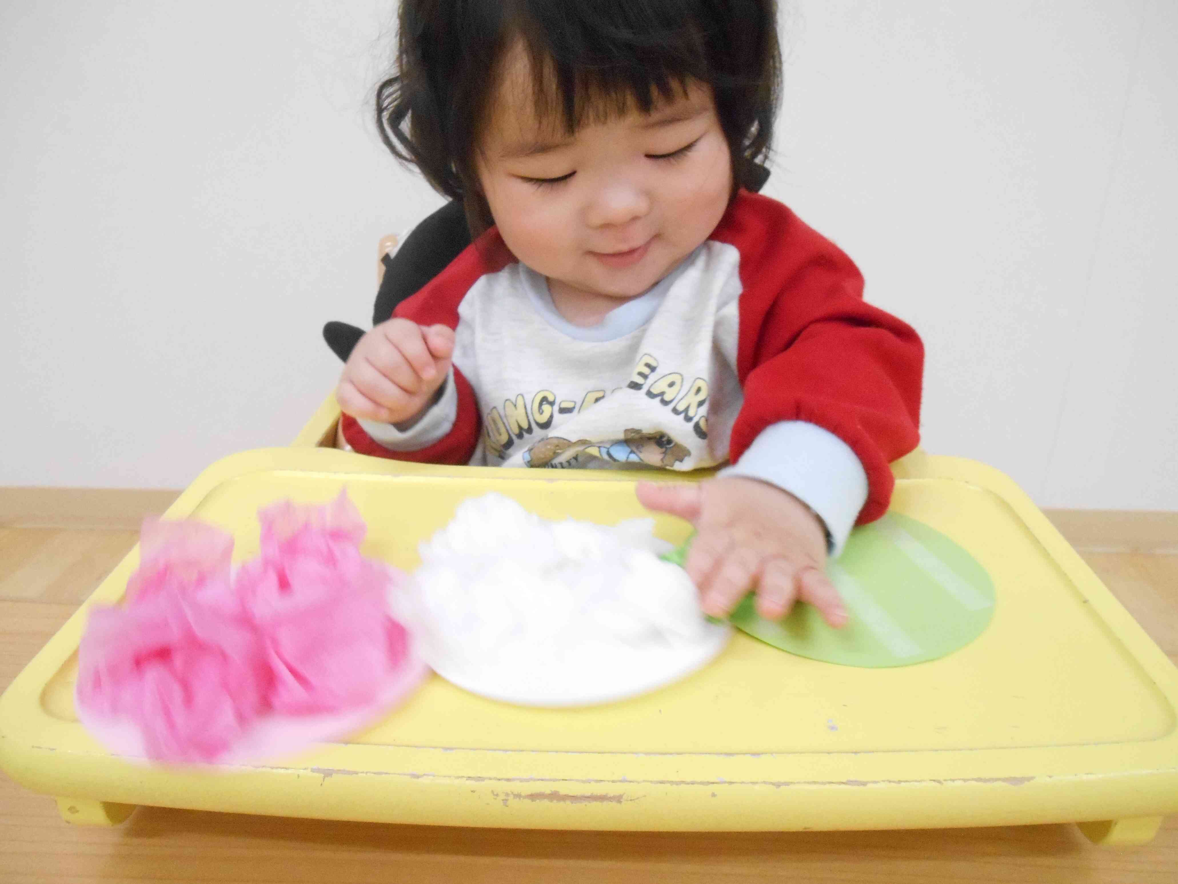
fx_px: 885
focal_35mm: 26
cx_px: 589
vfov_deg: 53.1
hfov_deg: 67.3
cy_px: 442
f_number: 3.4
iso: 800
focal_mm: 4.7
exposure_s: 1/80
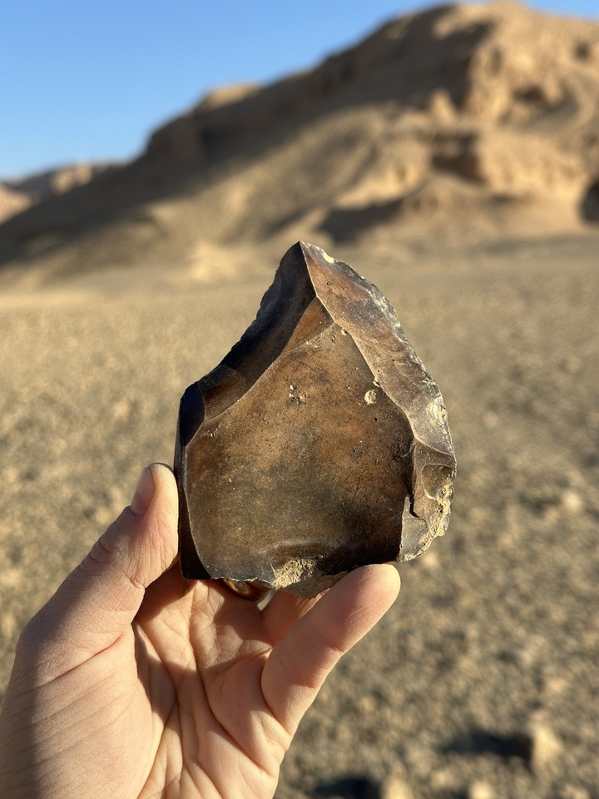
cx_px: 300
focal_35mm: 48
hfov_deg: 30.3
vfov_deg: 39.7
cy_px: 400
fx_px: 1107
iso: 64
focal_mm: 6.86
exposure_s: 1/2890
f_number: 1.78
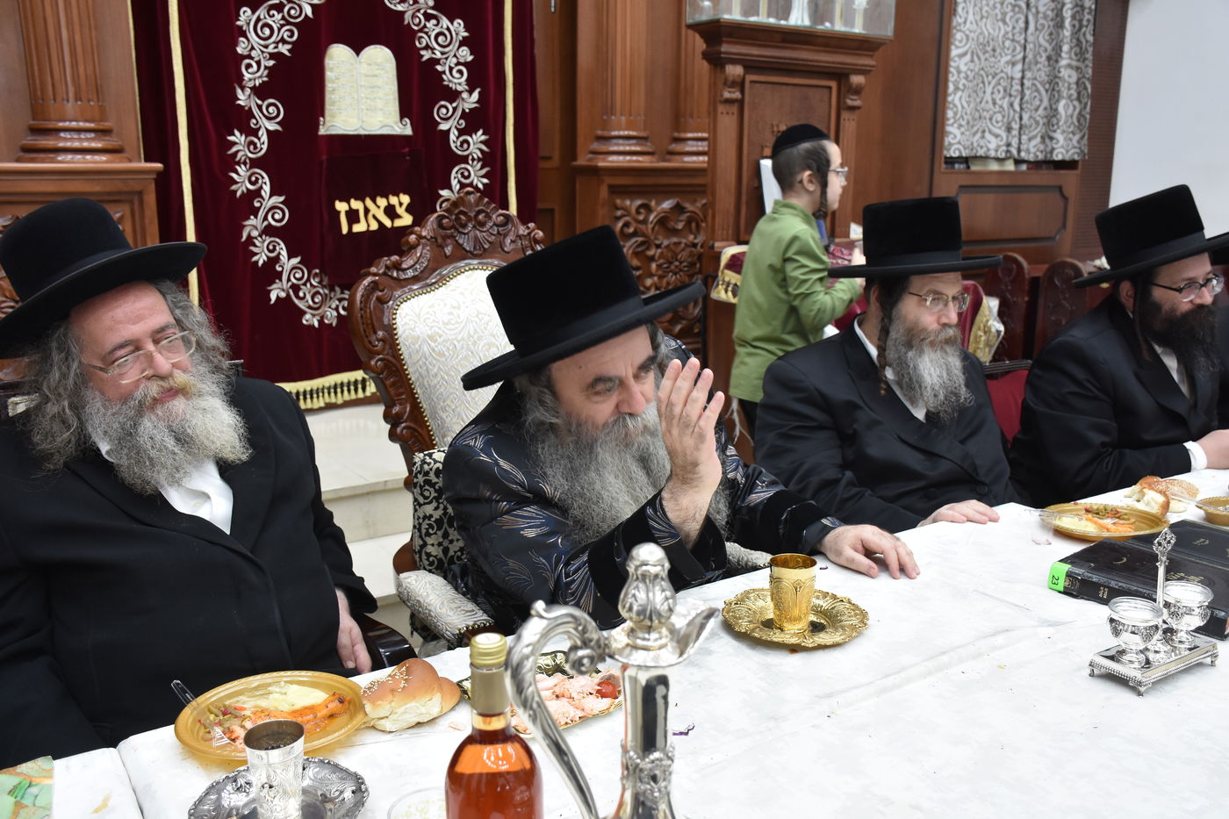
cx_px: 614
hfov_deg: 57.2
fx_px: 1126
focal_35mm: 33
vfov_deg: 40.0
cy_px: 410
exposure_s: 1/100
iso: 1000
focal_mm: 22
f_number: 5.6
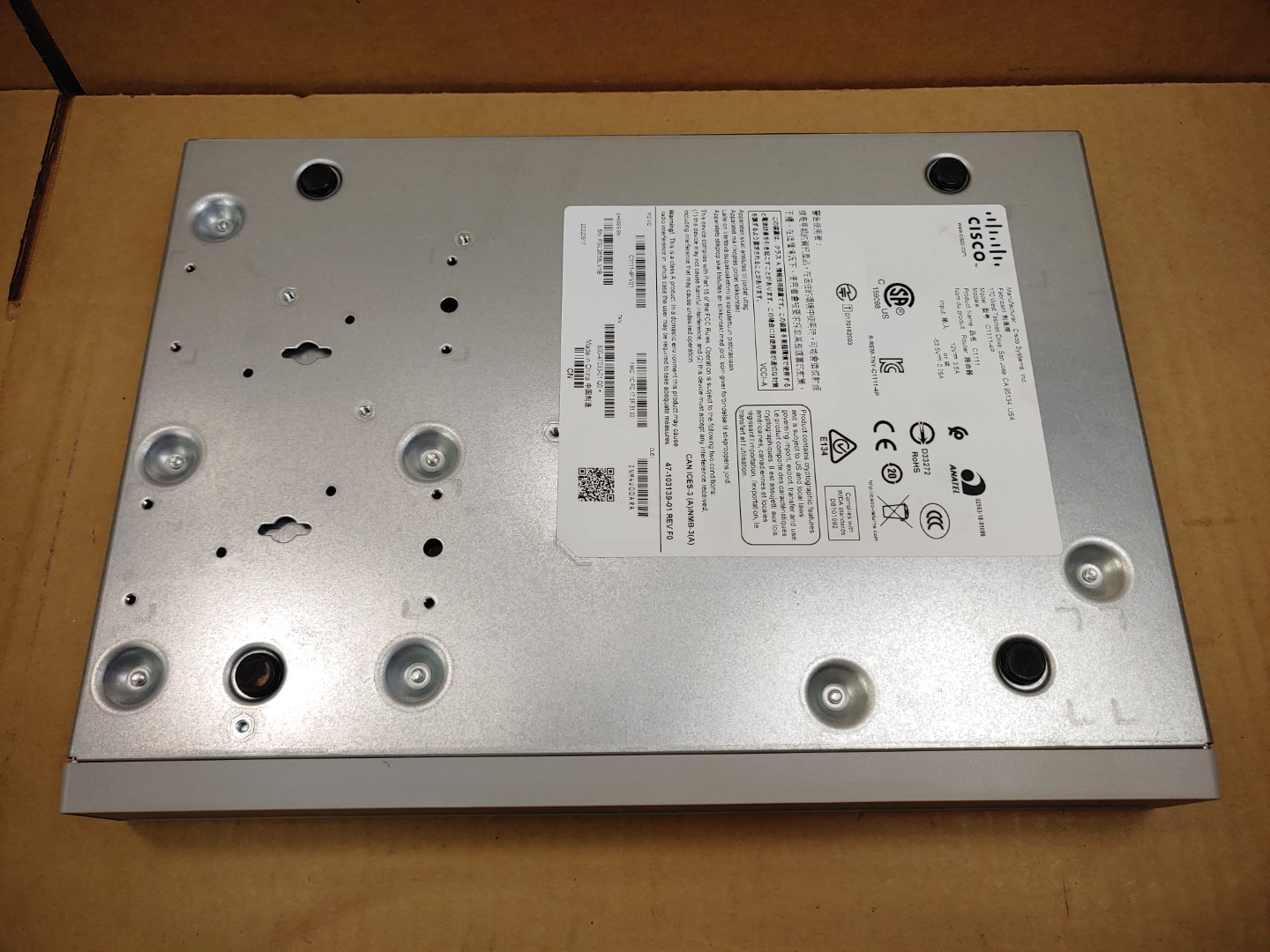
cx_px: 635
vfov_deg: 53.1
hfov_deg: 67.3
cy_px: 476
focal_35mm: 26
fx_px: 954
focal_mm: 4.36
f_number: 1.8
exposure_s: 1/394
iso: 50
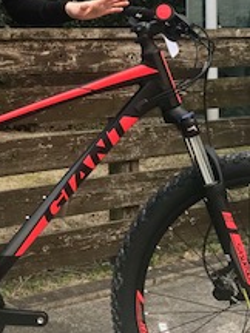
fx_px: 799
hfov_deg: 17.5
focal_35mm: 83
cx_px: 19
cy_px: 43
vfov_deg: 23.0
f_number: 1.8
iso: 32
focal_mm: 3.99
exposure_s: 1/120
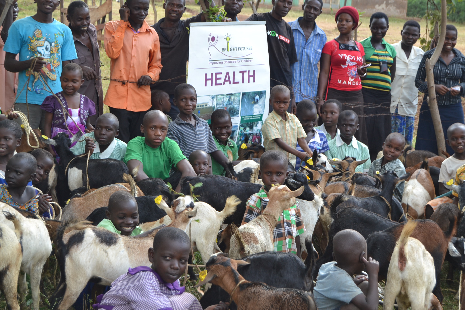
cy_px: 155
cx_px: 232
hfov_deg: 27.0
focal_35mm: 75
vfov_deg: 18.2
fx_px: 969
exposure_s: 1/125
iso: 180
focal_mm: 50
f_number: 5.6
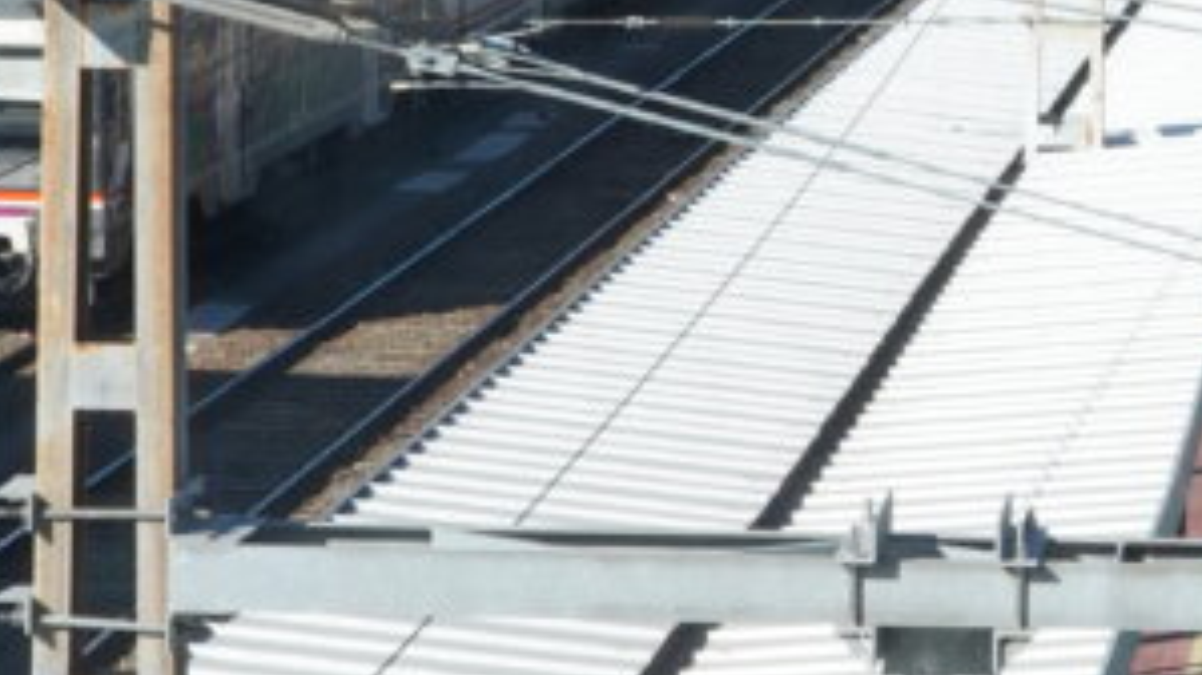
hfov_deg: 9.7
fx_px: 7010
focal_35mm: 220
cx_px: 1451
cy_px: 155
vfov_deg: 5.5
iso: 1000
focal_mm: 49
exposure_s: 1/250
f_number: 20
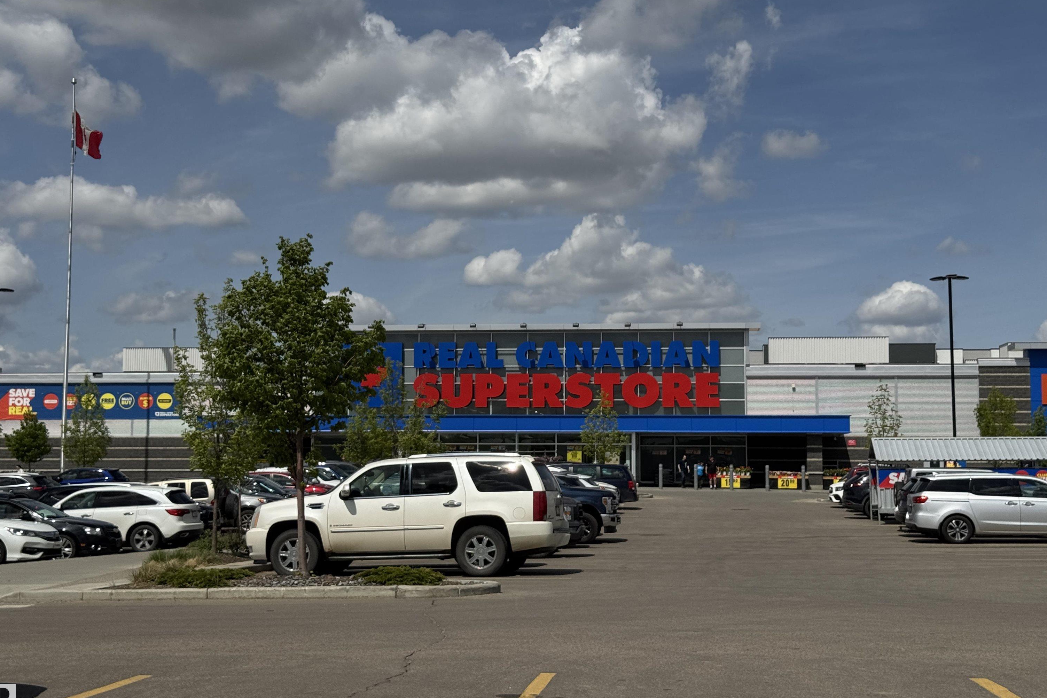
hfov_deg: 38.9
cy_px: 330
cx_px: 516
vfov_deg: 26.5
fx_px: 1483
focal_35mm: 51
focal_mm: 6.76
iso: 80
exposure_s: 1/10526
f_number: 1.78
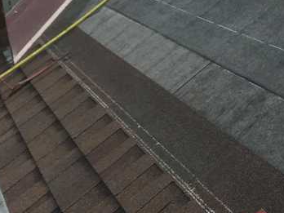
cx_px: 276
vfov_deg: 12.8
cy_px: -91
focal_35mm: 111
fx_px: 911
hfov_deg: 17.4
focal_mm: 4.15
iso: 25
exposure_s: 1/1748
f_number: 2.2
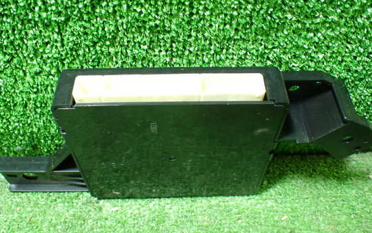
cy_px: 122
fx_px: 355
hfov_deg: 55.3
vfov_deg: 36.3
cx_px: 180
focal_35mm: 35
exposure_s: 1/50
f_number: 2.3
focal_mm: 5.4
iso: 800
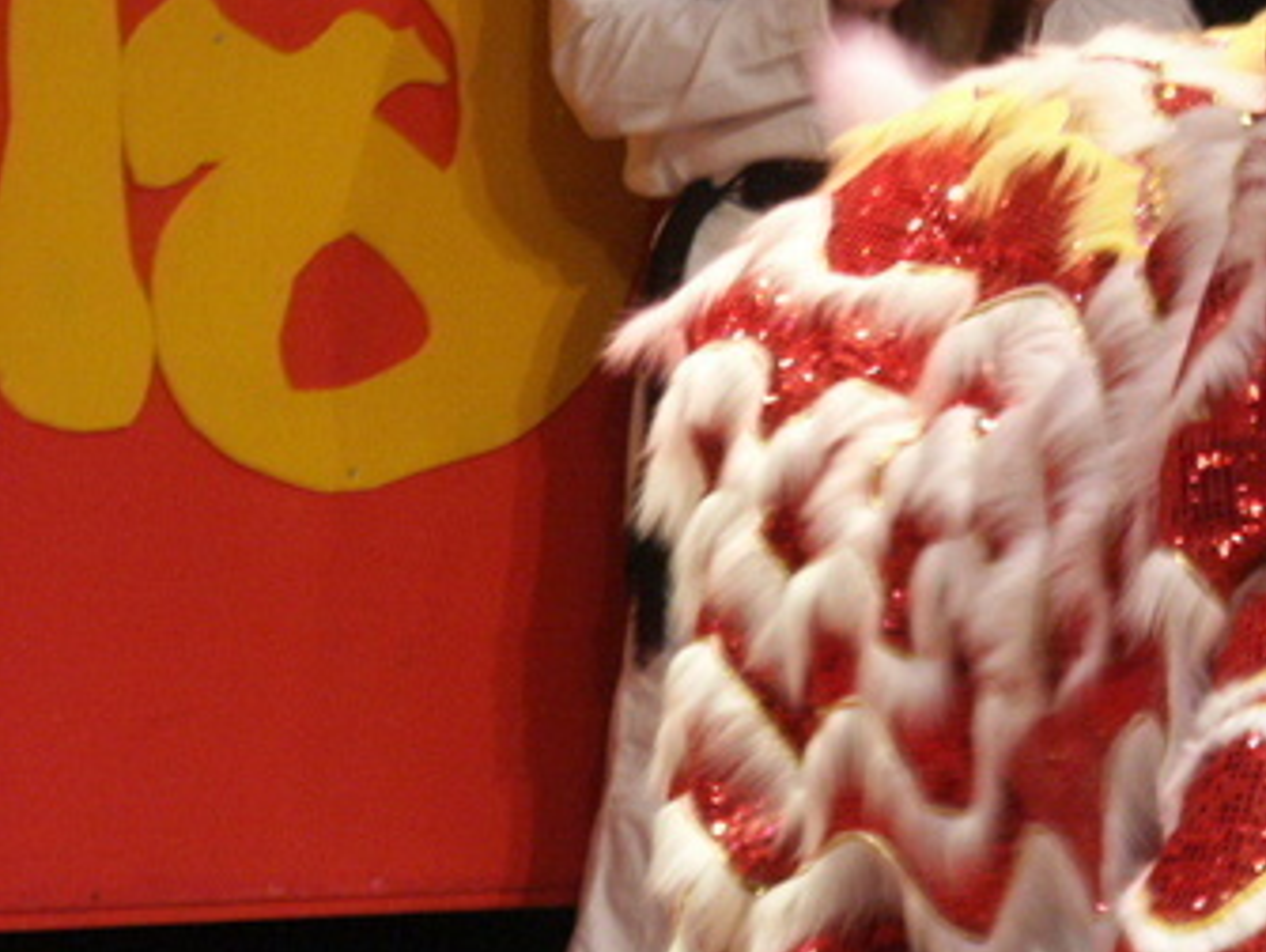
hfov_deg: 4.1
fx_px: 17464
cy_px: 340
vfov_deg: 3.1
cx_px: 1508
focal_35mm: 477
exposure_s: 1/30
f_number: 3.5
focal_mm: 50.69
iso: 200
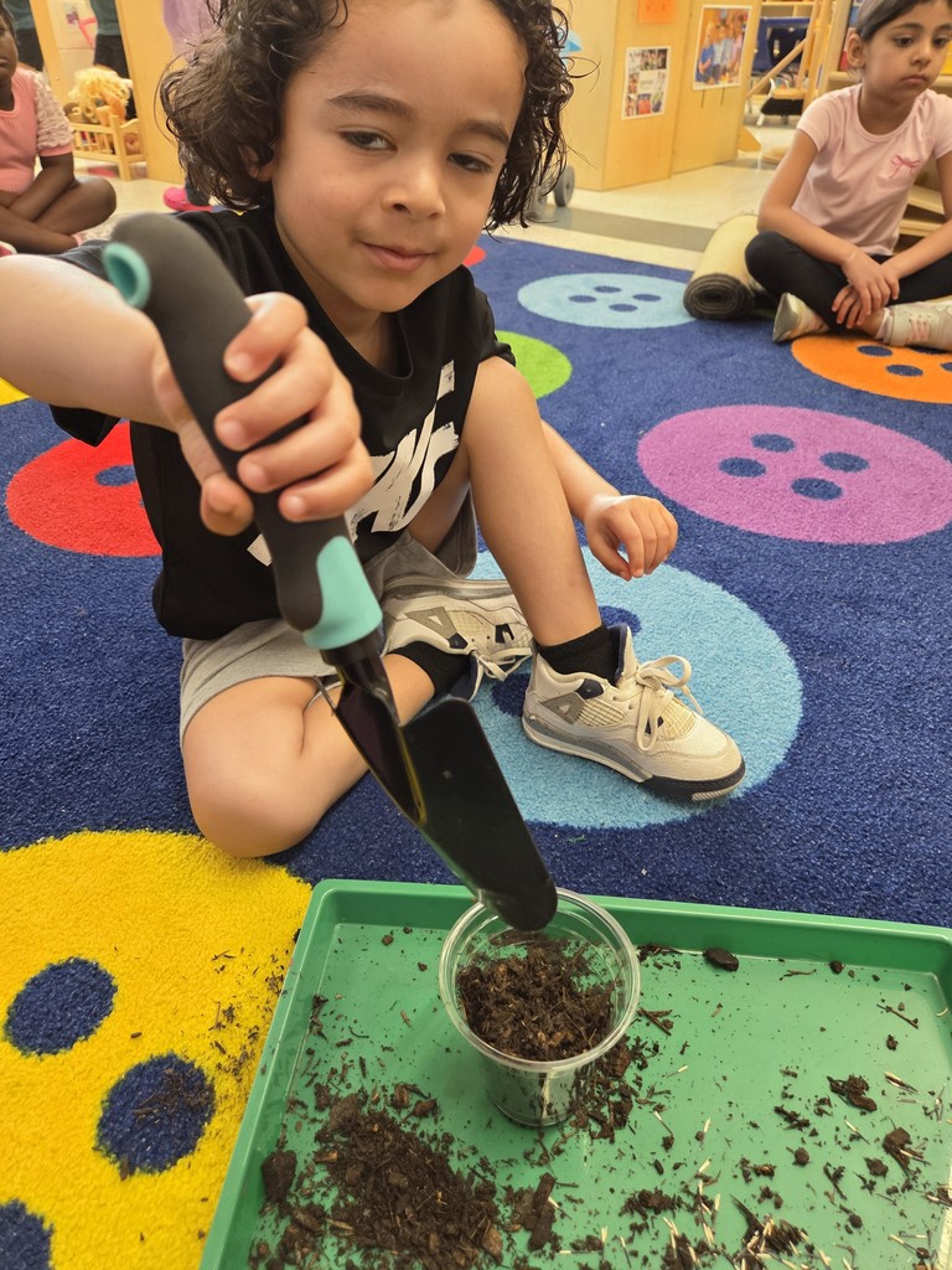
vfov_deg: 73.9
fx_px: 843
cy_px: 635
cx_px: 476
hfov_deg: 58.9
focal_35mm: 23
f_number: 1.8
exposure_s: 1/120
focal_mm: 5.4
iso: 320
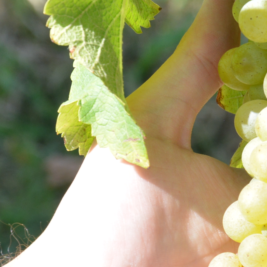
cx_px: 494
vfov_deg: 3.8
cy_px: 175
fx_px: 4056
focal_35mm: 465
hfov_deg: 3.7
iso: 320
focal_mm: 85
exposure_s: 1/160
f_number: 9
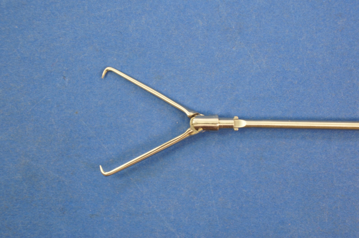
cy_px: 119
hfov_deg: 24.6
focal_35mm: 82
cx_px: 180
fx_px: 822
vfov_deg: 16.5
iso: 400
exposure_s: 1/13
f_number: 5.6
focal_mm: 55
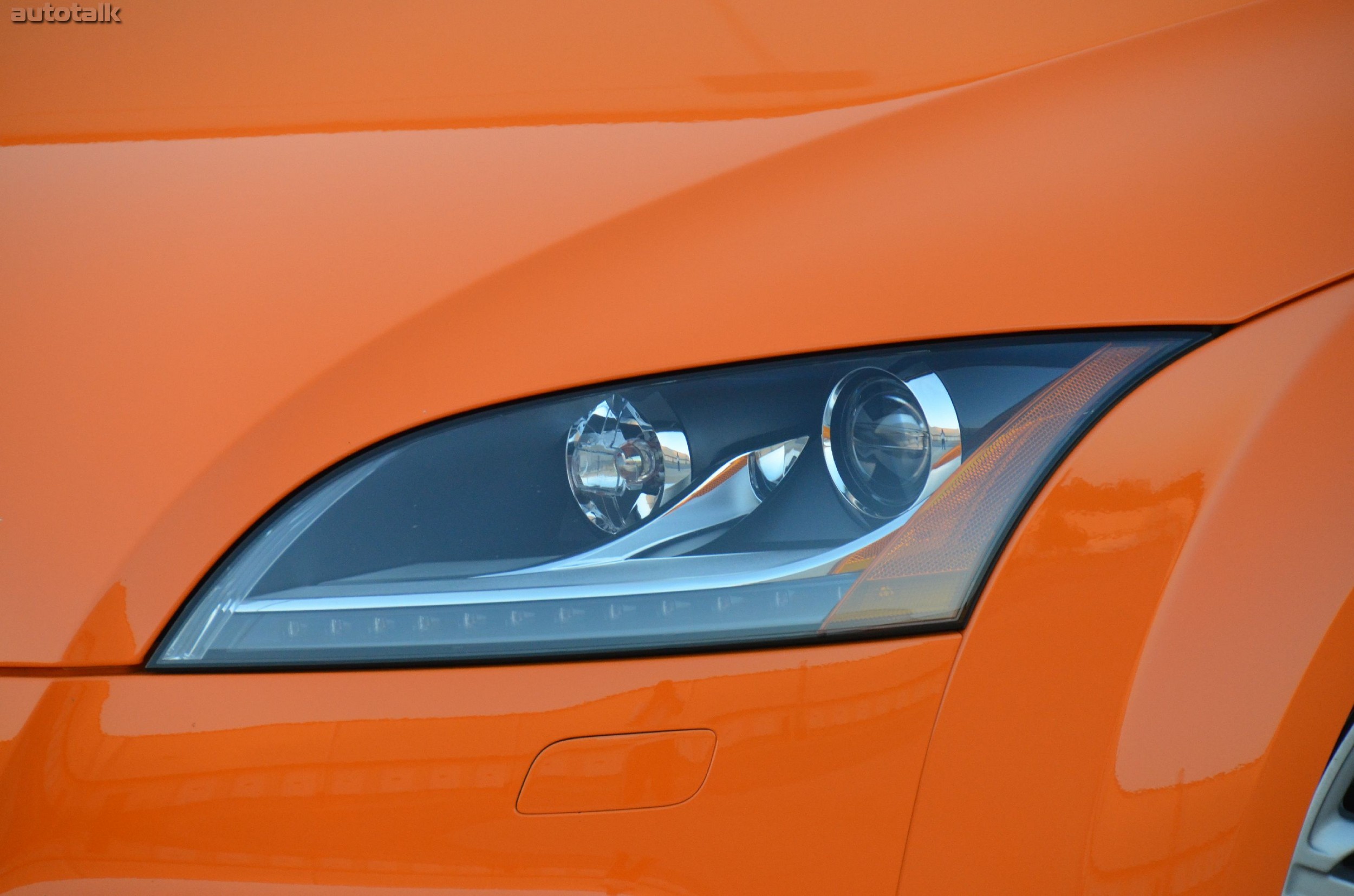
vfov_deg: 4.6
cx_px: 677
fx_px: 11260
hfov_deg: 6.9
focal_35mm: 300
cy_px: 448
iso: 1600
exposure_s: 1/400
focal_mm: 200
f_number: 5.6
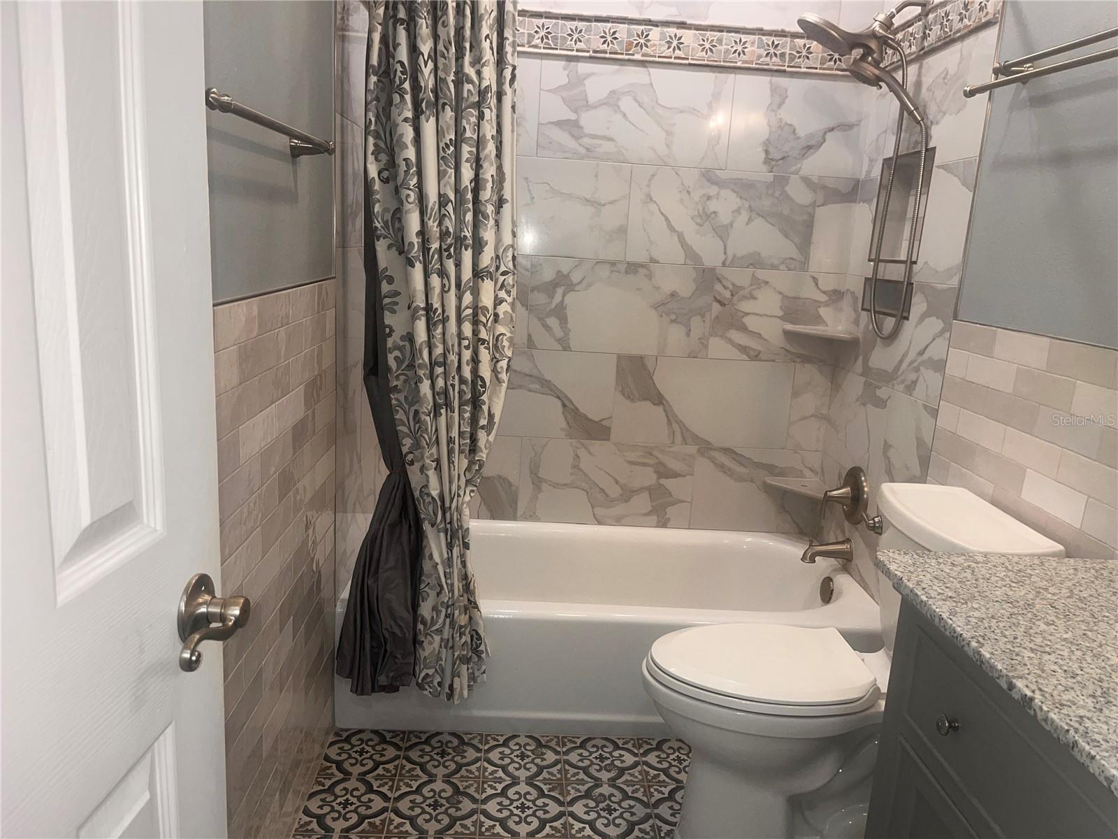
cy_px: 420
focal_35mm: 26
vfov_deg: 53.1
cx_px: 559
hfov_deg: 67.3
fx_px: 840
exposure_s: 1/120
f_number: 1.6
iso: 50
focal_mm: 5.1
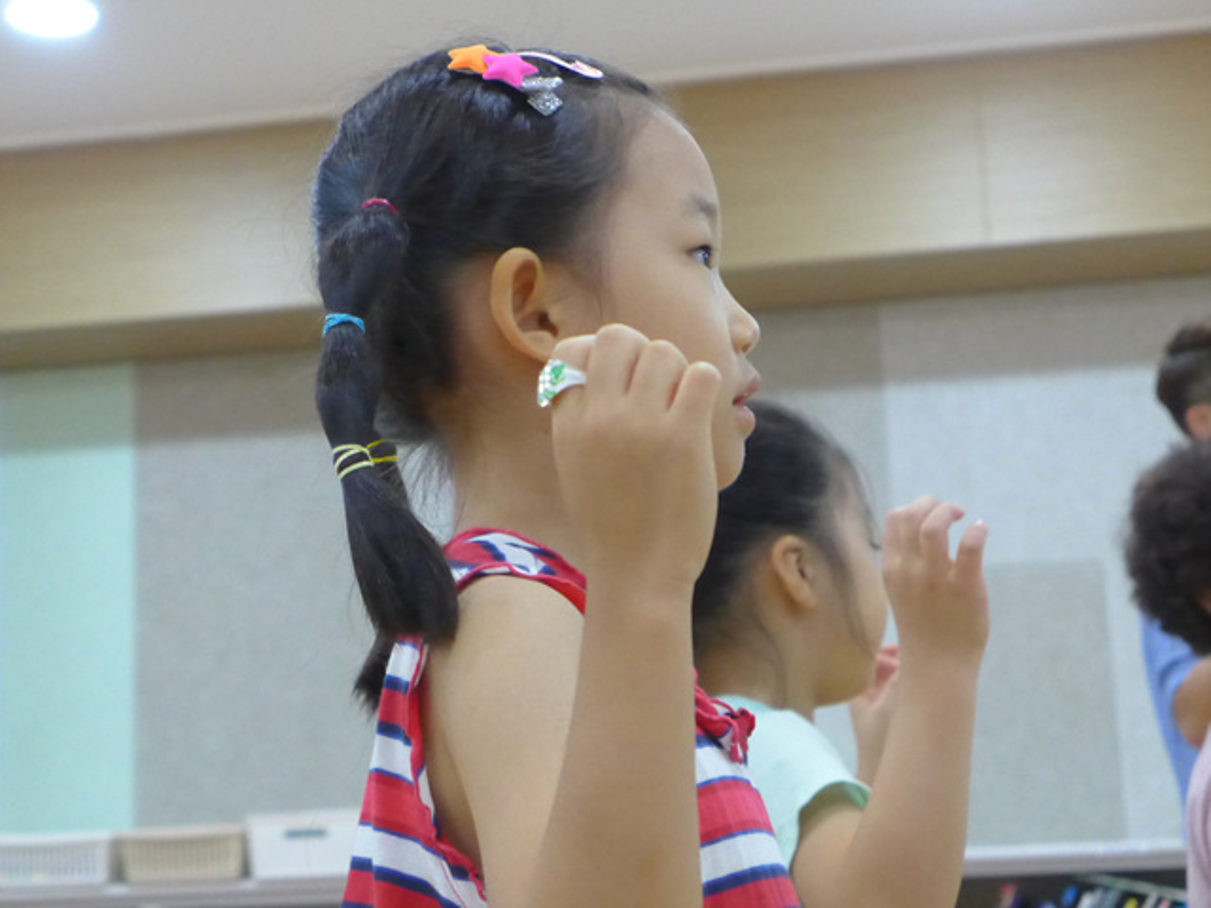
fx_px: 2624
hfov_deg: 26.0
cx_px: 606
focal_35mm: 75
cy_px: 454
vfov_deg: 19.6
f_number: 2.2
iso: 1600
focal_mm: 14.7
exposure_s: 1/400
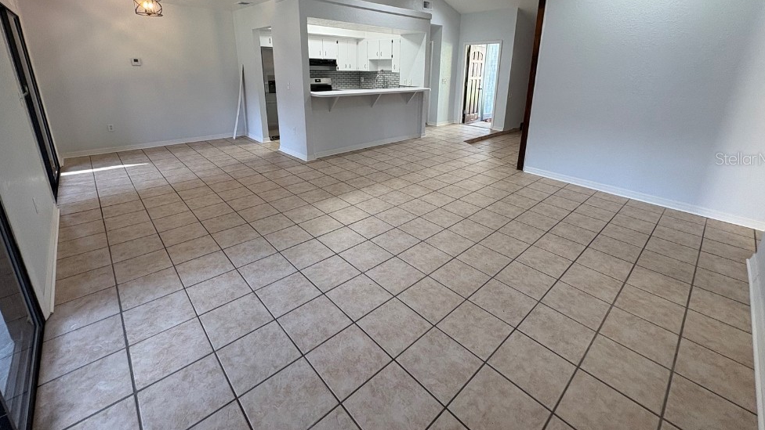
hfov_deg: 99.4
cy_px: 158
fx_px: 325
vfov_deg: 66.0
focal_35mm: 16
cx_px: 388
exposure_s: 1/120
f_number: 2.2
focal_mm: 2.22
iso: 200
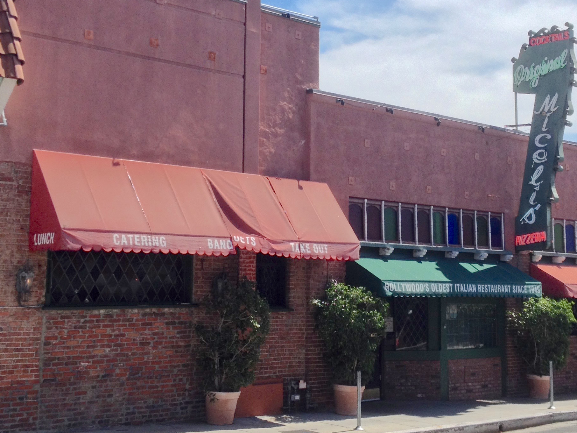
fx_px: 1050
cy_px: 153
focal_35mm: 63
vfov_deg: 23.2
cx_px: 354
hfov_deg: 30.6
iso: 50
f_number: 2.4
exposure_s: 1/1905
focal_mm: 4.28
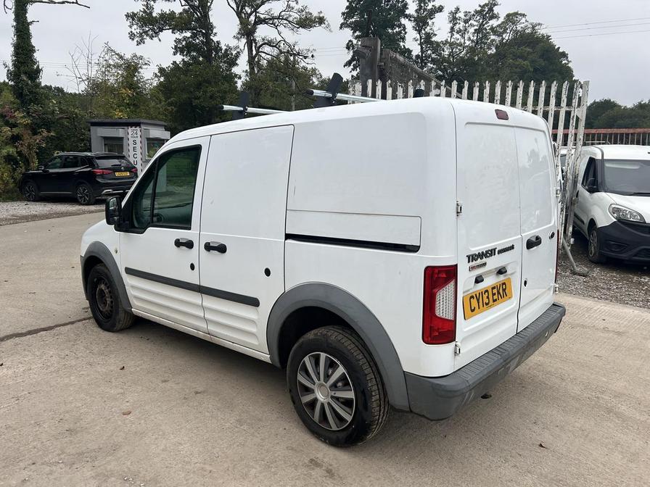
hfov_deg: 67.3
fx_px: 488
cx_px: 325
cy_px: 244
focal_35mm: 26
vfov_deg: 53.1
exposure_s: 1/833
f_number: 1.5
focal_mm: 5.7
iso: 50
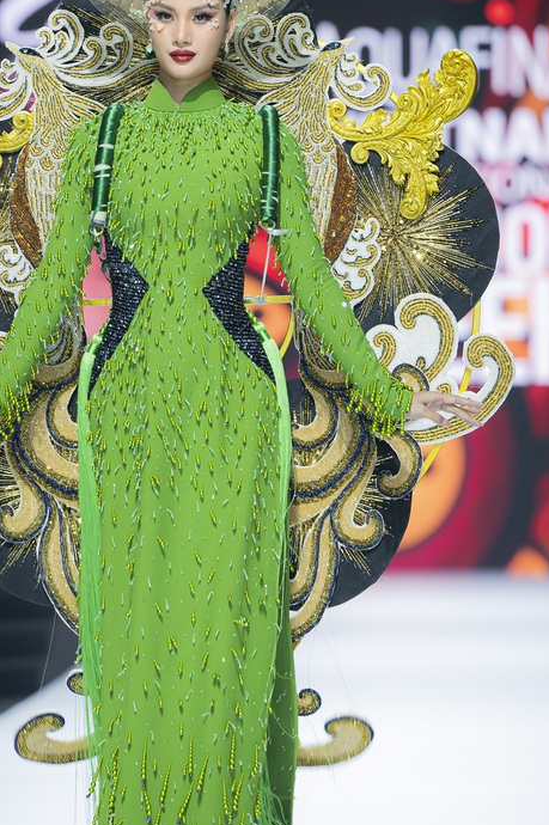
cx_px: 187
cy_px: 398
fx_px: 6552
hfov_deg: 4.8
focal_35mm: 286
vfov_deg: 7.2
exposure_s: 1/160
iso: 400
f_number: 3.2
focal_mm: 180
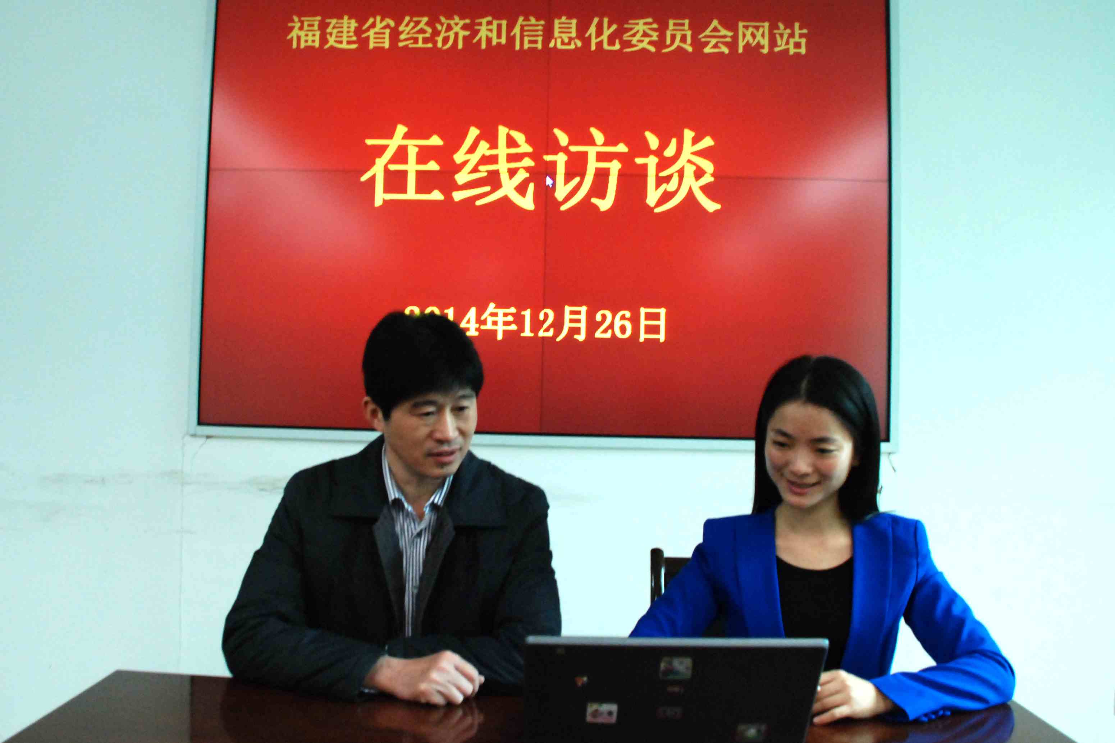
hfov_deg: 67.4
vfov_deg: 47.9
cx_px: 558
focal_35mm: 27
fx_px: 836
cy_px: 372
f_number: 4
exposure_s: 1/50
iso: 1000
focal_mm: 18
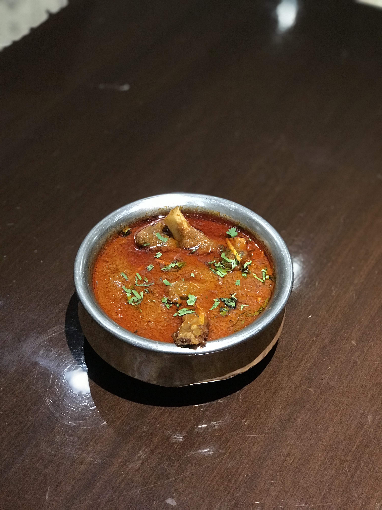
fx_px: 839
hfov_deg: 25.7
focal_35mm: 57
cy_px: 255
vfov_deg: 33.8
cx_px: 191
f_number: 2.8
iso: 500
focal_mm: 6.6
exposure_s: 1/50
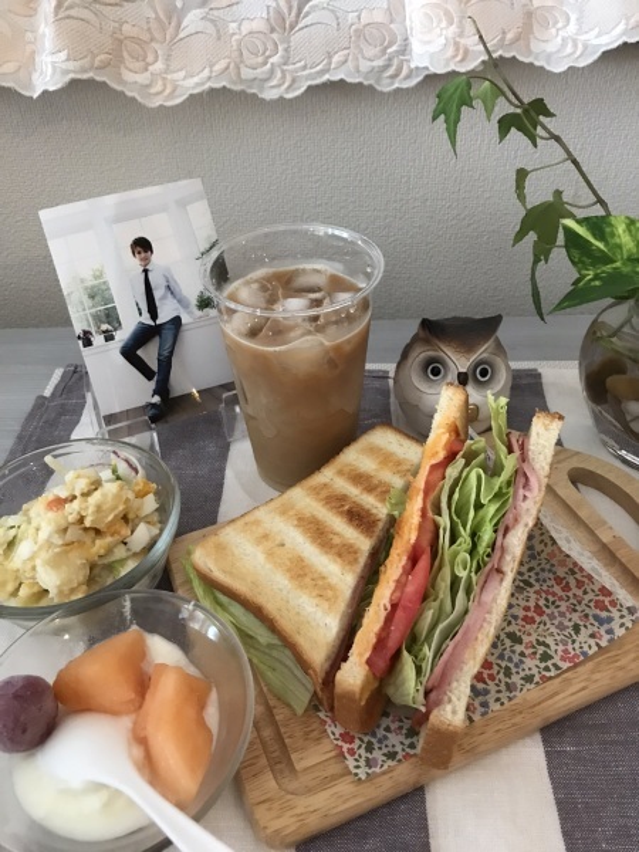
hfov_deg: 49.7
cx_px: 320
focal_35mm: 28
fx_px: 689
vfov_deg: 63.4
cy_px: 426
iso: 80
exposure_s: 1/15
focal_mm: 3.99
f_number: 1.8
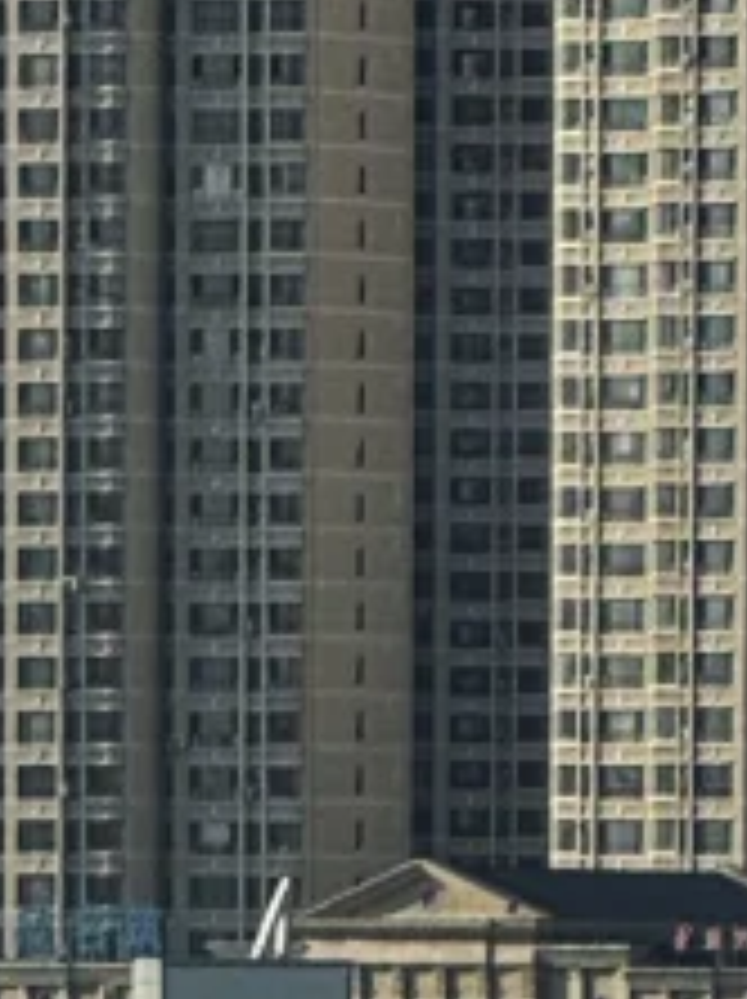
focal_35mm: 779
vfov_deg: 2.5
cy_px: 2498
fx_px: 22457
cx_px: 828
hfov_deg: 1.9
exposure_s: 1/638
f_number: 2.8
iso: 50
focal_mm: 15.66
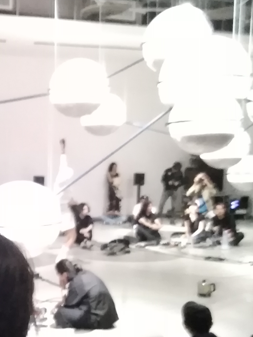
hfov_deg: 23.3
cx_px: -24
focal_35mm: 59
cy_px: 229
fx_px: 575
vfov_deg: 32.4
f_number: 2.2
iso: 2783
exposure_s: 1/12
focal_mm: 3.46
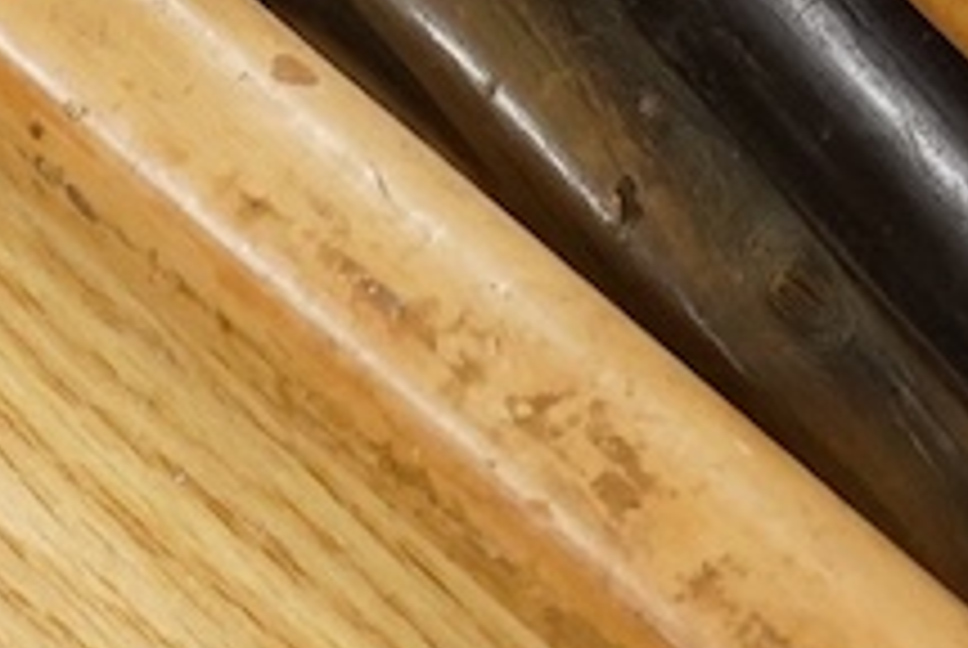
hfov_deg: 8.7
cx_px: 200
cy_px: -549
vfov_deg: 5.8
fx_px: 6327
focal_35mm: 235
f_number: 8
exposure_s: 1/160
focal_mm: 30
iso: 2500
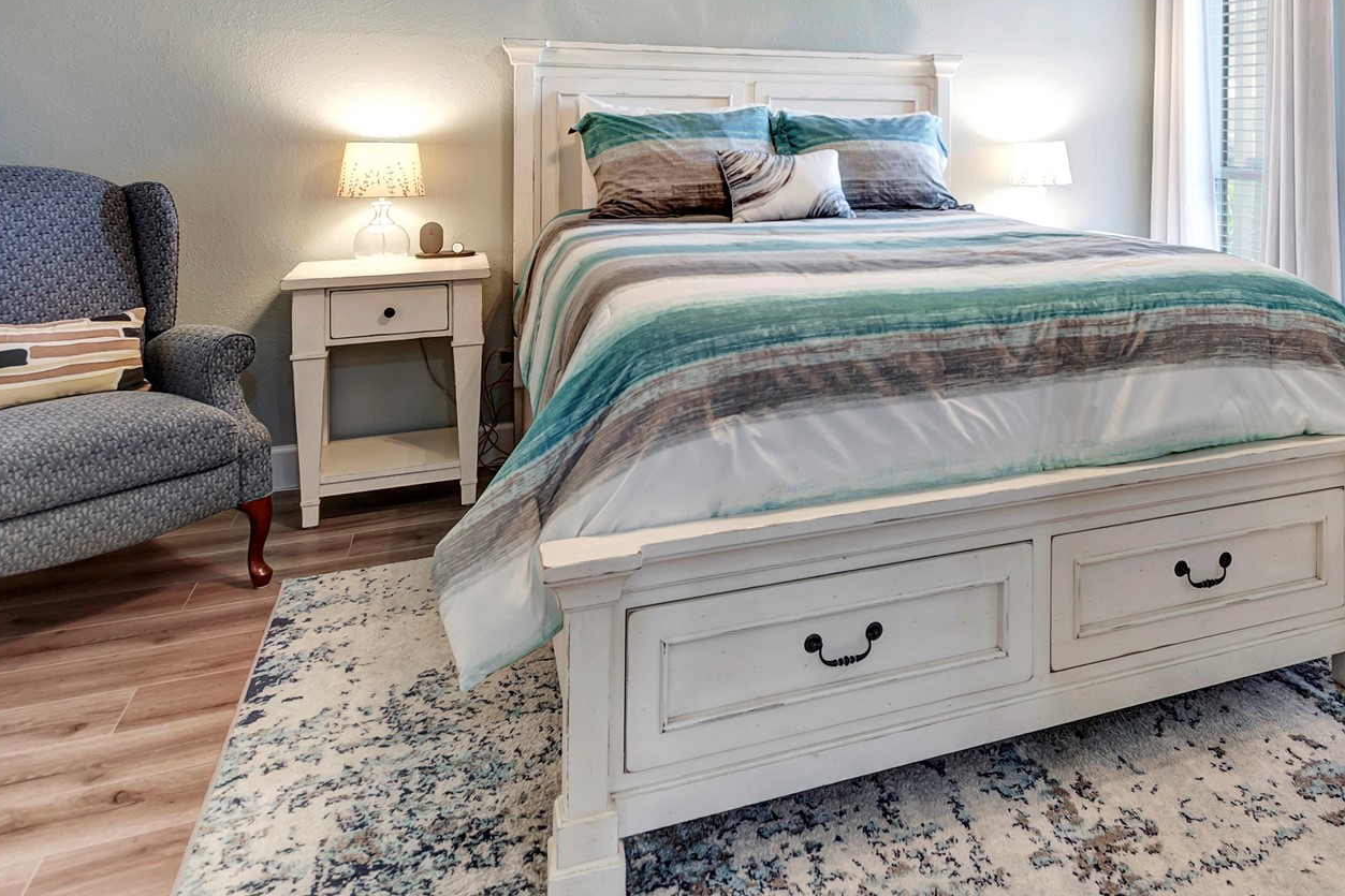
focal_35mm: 26
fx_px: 971
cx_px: 880
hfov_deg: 67.8
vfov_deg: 45.8
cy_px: 128
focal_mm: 10
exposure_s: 1/4
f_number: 5.6
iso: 100
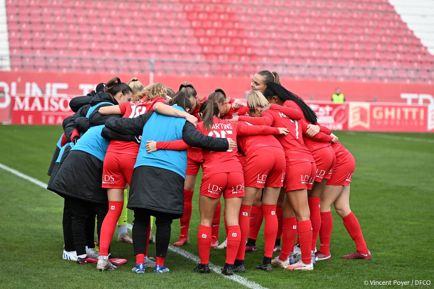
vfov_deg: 9.5
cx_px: 217
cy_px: 144
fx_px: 1748
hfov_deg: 14.2
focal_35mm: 145
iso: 1250
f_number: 4
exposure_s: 1/2500
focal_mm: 145
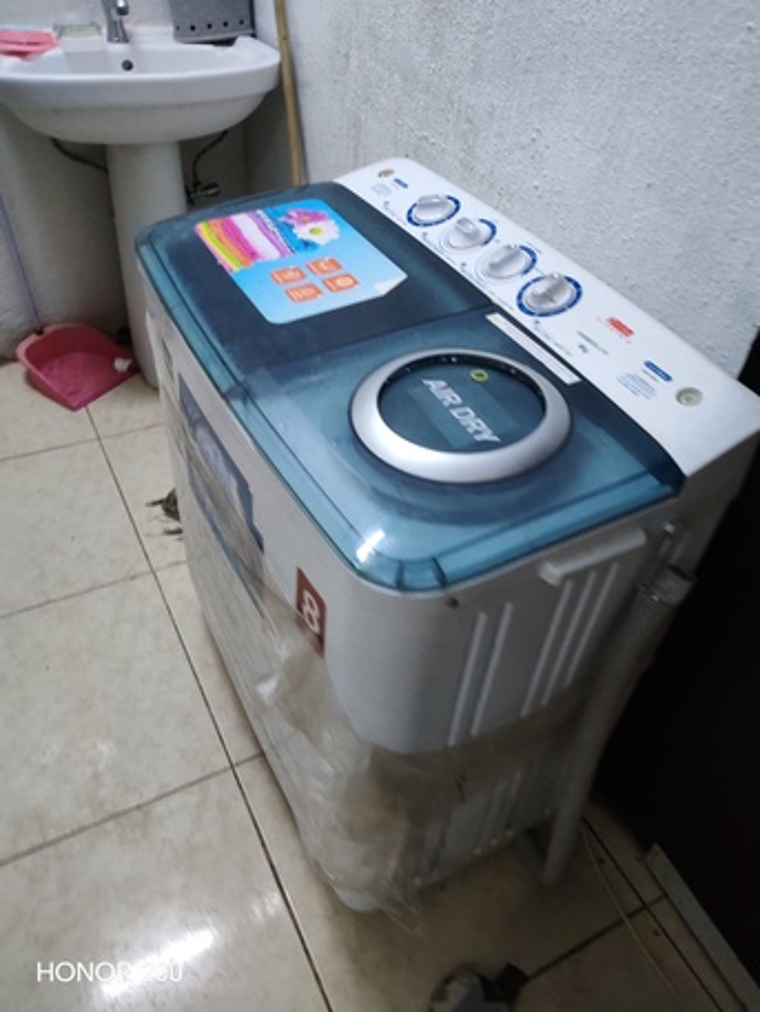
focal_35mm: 27
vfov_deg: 65.3
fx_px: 790
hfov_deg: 51.4
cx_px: 380
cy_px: 506
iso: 1000
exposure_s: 1/50
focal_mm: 5.52
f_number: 1.95
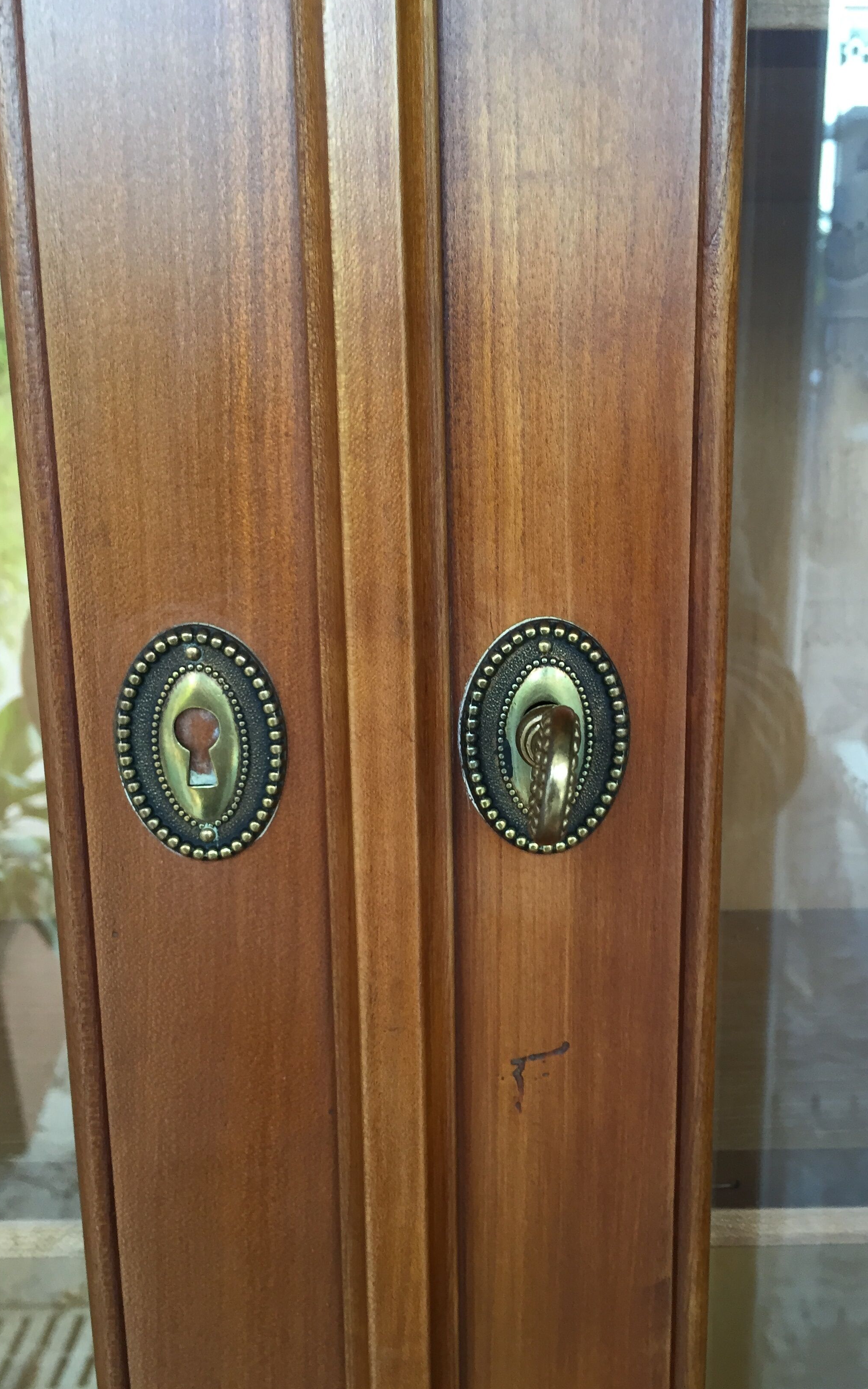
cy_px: 690
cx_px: 500
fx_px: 1173
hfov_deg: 40.5
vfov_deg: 61.2
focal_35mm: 31
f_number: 2.2
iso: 80
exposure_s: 1/30
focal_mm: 4.15
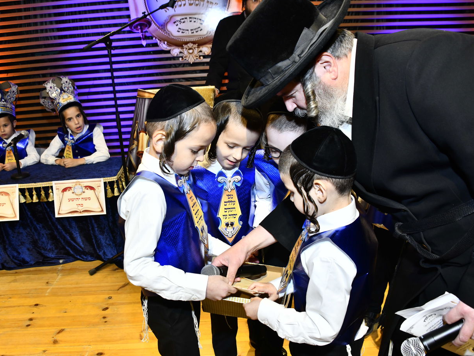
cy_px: 176
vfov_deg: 45.4
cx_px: 220
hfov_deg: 58.3
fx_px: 424
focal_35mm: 31
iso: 800
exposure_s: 1/125
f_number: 5.6
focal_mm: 28
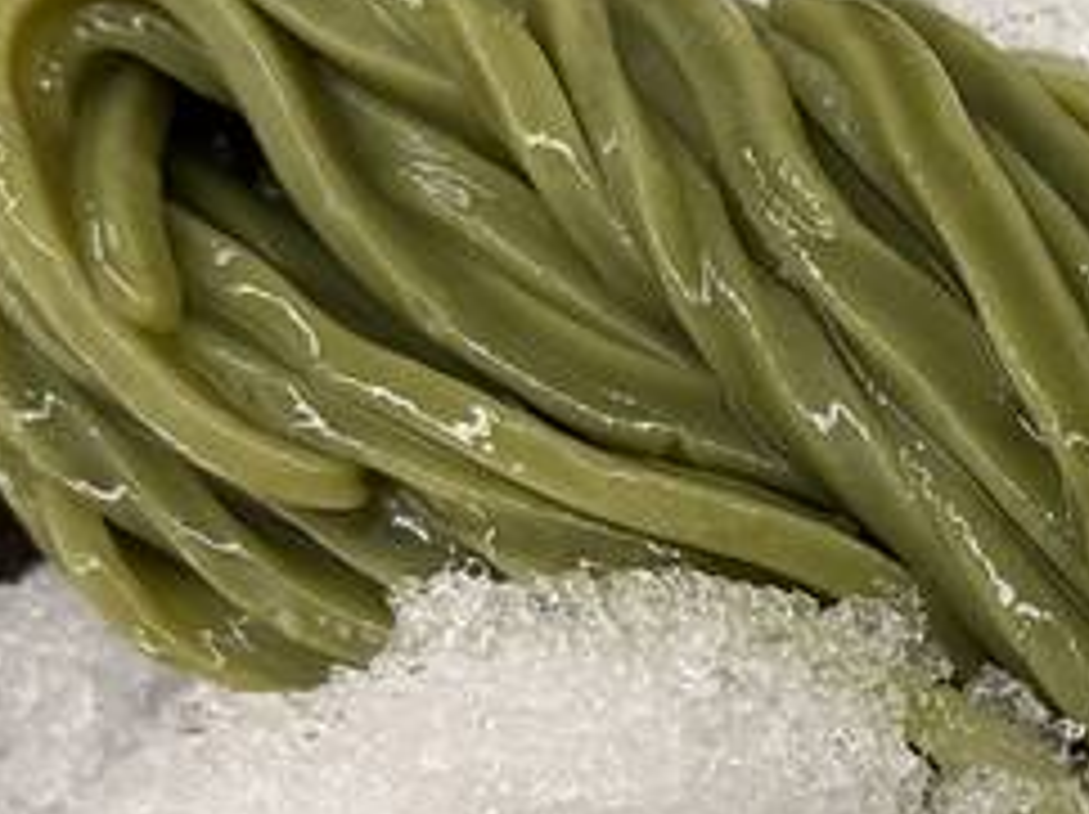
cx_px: 1256
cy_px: 675
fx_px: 2703
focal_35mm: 86
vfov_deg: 17.0
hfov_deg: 21.4
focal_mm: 5.7
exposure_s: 1/60
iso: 100
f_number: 1.5
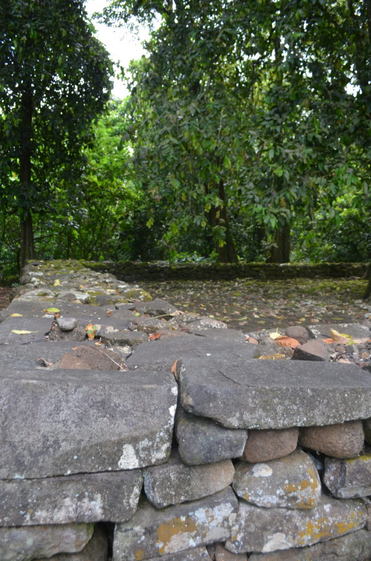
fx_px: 419
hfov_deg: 47.7
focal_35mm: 27
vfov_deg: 67.5
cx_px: 186
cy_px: 280
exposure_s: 1/125
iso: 360
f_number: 5.6
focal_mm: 18
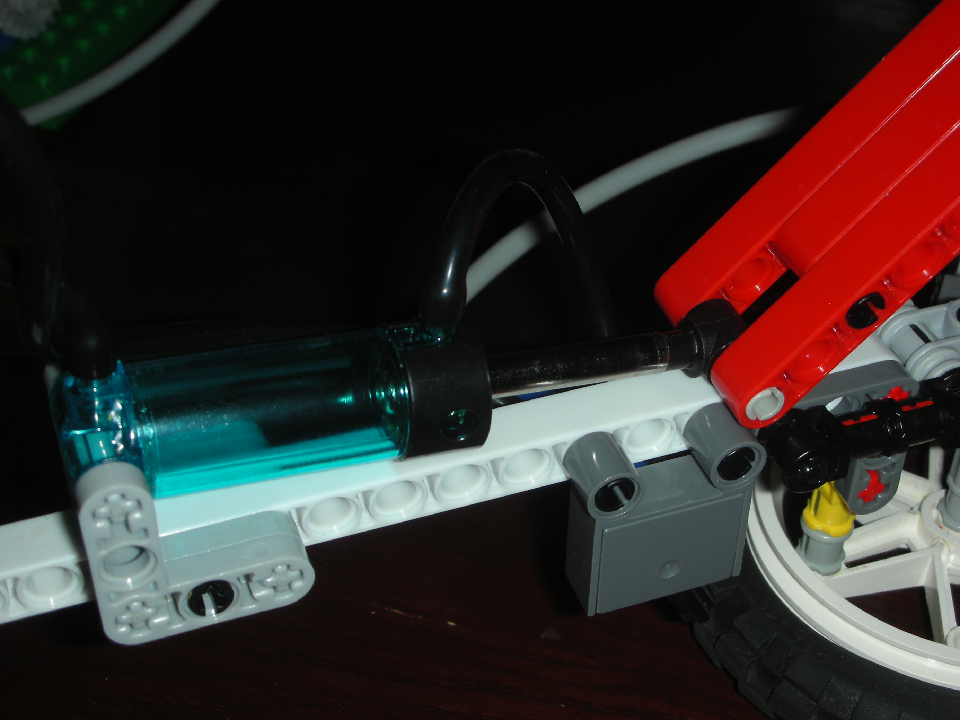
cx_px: 474
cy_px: 363
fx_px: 1719
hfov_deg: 31.2
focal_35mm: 62
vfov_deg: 23.6
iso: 50
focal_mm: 10.1
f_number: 11.3
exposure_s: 1/120
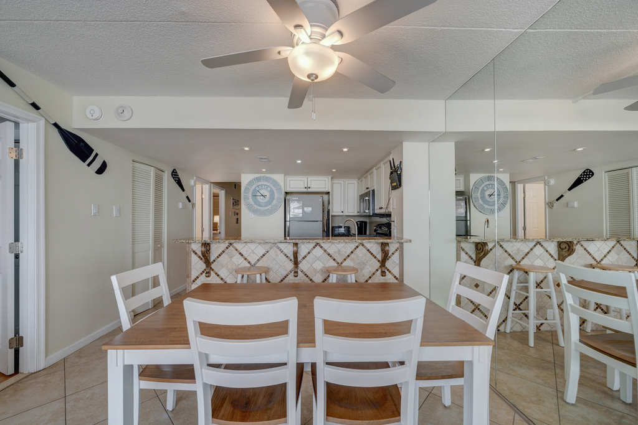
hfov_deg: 108.3
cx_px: 319
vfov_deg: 85.4
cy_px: 212
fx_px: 230
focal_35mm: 13
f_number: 8
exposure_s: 1/20
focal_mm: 13
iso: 320
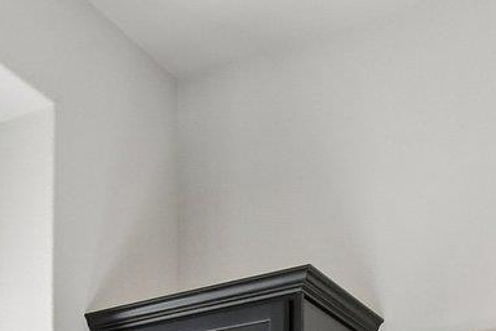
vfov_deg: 14.4
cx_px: -28
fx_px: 1102
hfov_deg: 24.0
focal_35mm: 80
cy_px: 652
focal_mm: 10
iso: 400
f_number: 8
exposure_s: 1/200
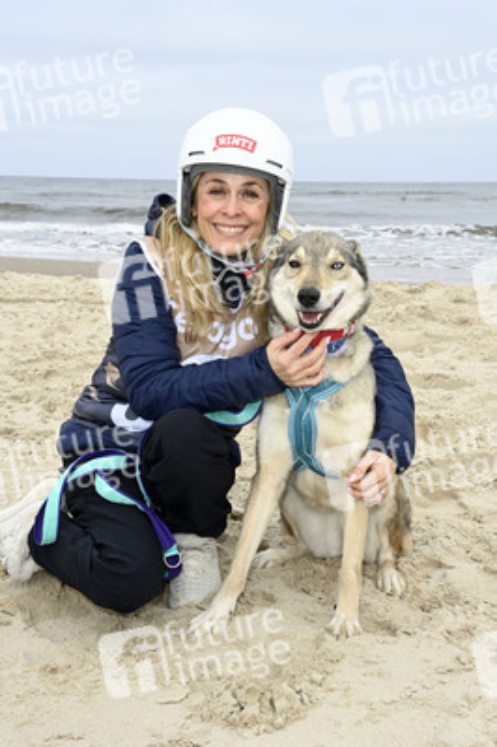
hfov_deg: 26.9
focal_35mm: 50
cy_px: 374
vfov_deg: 39.6
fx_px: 1037
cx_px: 248
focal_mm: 50
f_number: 13
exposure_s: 1/250
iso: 1000
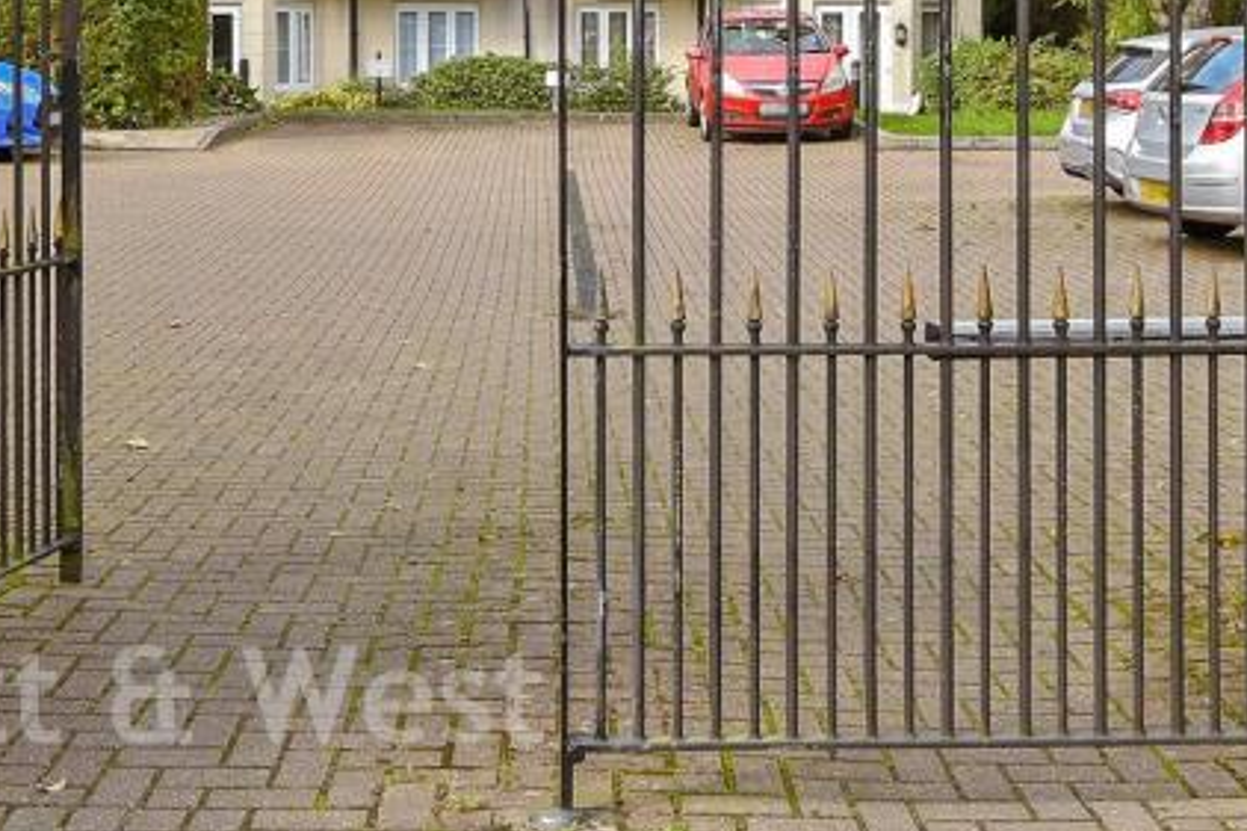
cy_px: 4
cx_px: 526
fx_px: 1766
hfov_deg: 38.8
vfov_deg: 25.2
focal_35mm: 51
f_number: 8
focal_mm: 14
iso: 160
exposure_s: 1/125
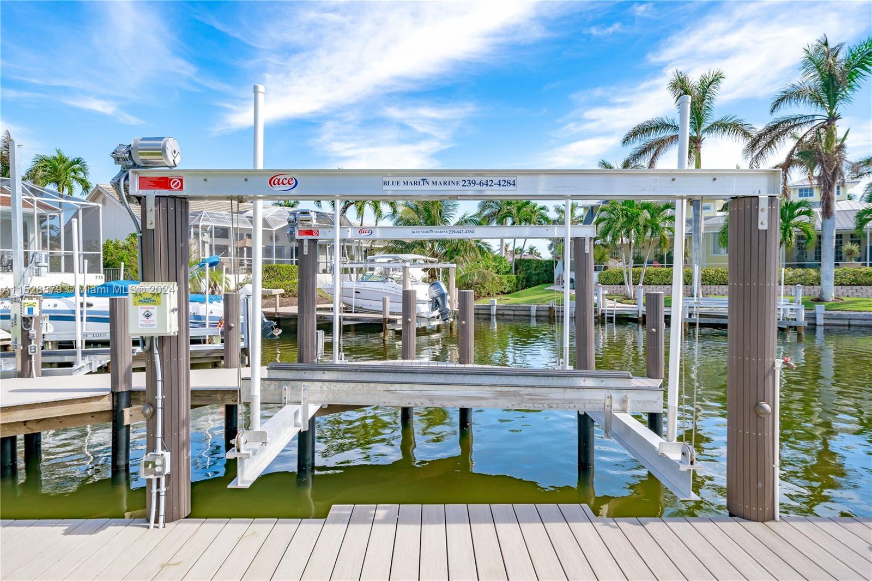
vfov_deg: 59.5
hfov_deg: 81.2
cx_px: 436
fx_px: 509
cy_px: 290
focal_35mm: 21
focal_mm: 21
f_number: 9
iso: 100
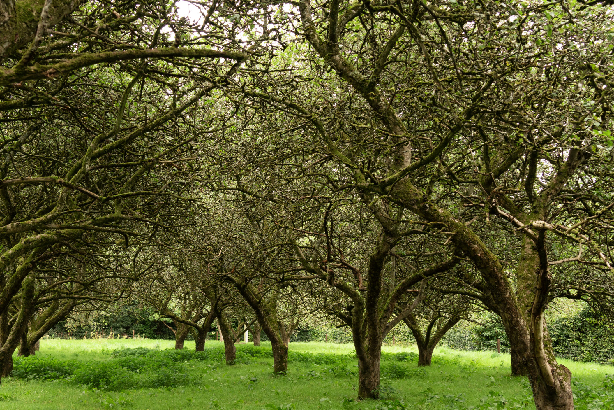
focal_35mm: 51
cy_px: 182
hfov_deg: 38.7
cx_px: 244
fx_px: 870
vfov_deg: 26.5
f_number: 5
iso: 400
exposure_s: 1/125
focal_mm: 28
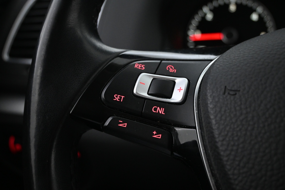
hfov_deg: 49.6
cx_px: 142
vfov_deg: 34.2
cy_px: 95
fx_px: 309
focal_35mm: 39
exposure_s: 1/40
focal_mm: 26
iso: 3200
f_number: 4.5
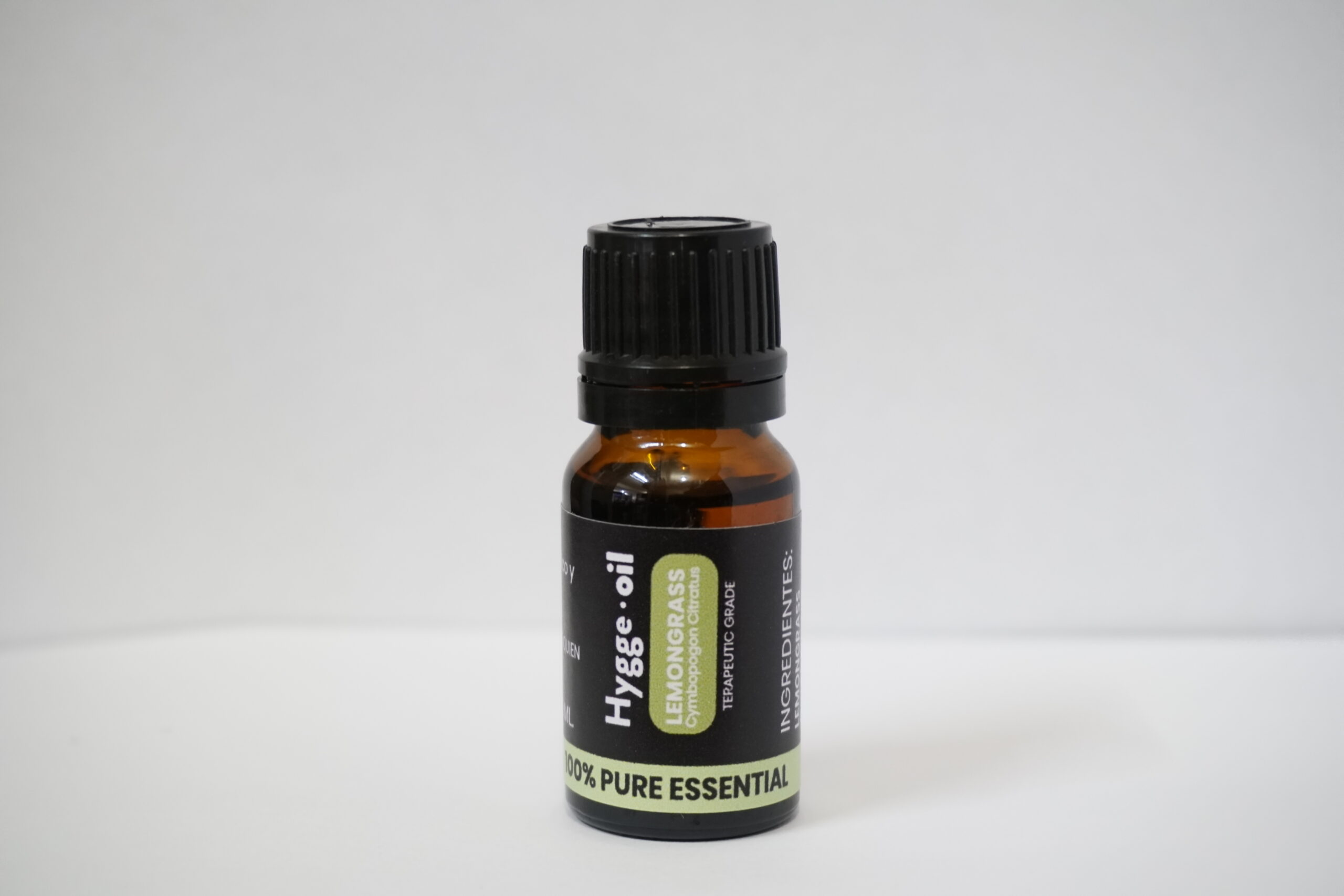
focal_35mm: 70
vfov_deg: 19.3
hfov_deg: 28.6
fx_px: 2632
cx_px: 672
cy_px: 448
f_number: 5.6
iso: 3200
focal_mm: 47
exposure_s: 1/80
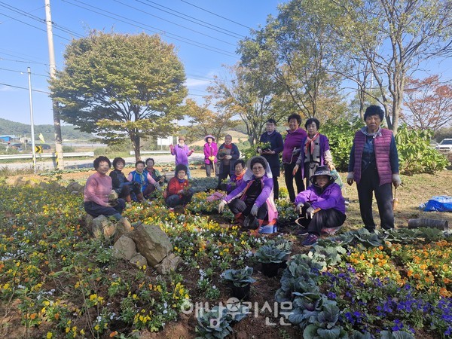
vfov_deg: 58.9
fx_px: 300
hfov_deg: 73.9
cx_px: 226
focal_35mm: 23
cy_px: 170
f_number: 1.8
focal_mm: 5.54
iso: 50
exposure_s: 1/734
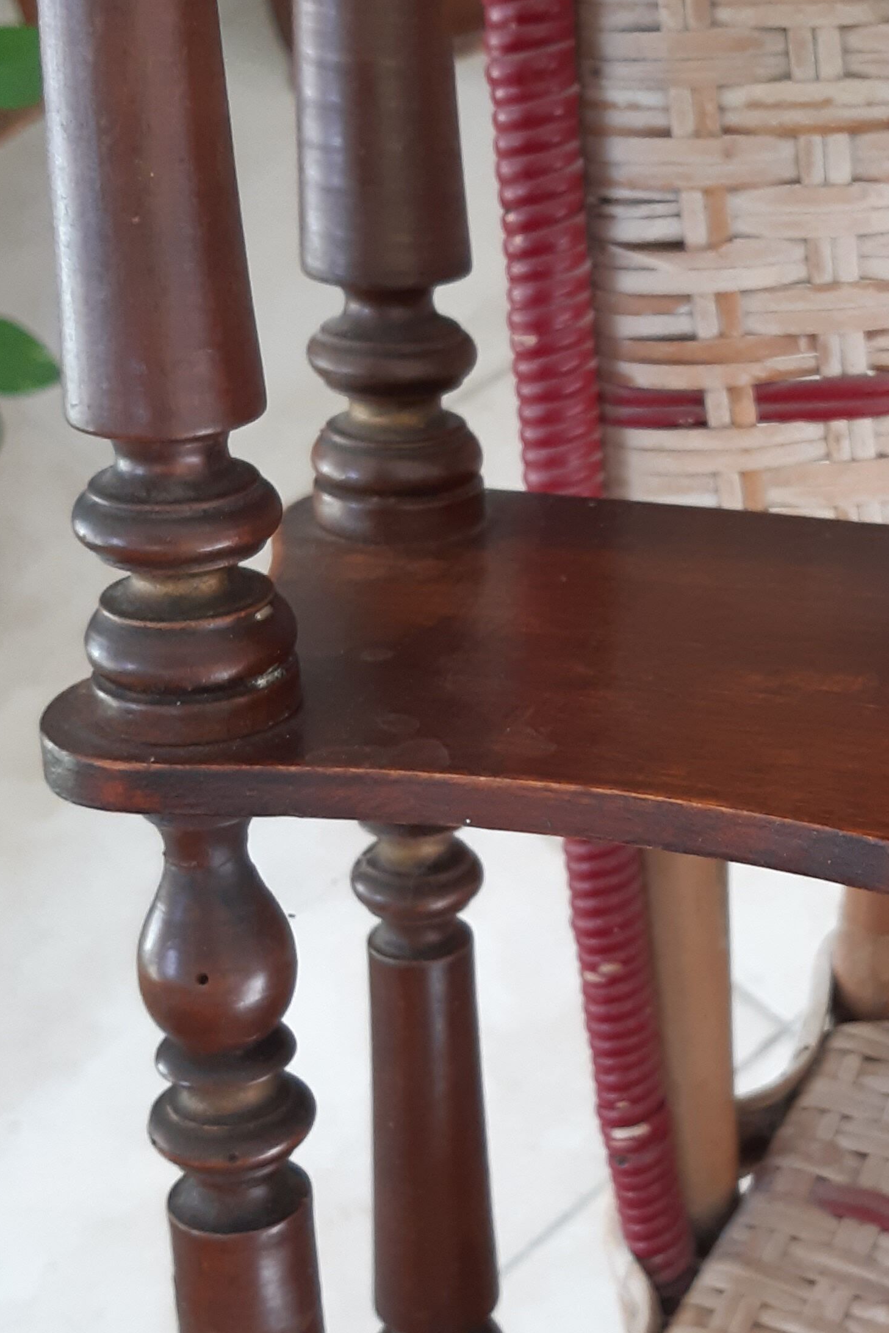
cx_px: 725
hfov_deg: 23.4
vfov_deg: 35.0
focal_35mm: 57
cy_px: 749
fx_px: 2112
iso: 100
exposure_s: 1/50
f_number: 1.7
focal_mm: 3.92
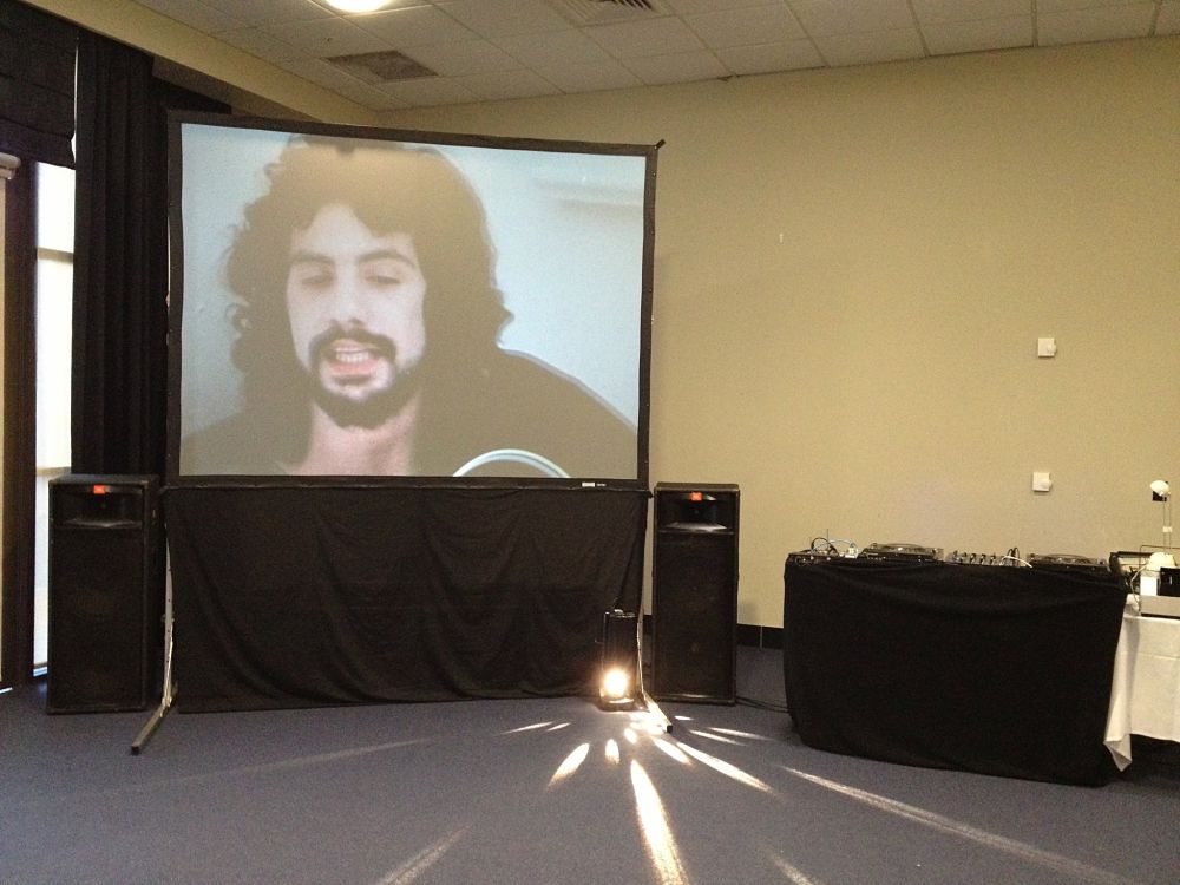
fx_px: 1193
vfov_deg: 40.7
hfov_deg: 52.6
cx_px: 590
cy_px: 442
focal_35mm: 35
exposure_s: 1/15
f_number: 2.4
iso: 400
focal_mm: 4.28
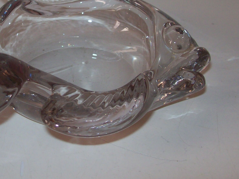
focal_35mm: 69
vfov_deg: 21.1
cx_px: 55
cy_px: 49
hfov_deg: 27.7
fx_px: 476
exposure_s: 1/64
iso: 80
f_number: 2.7
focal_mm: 6
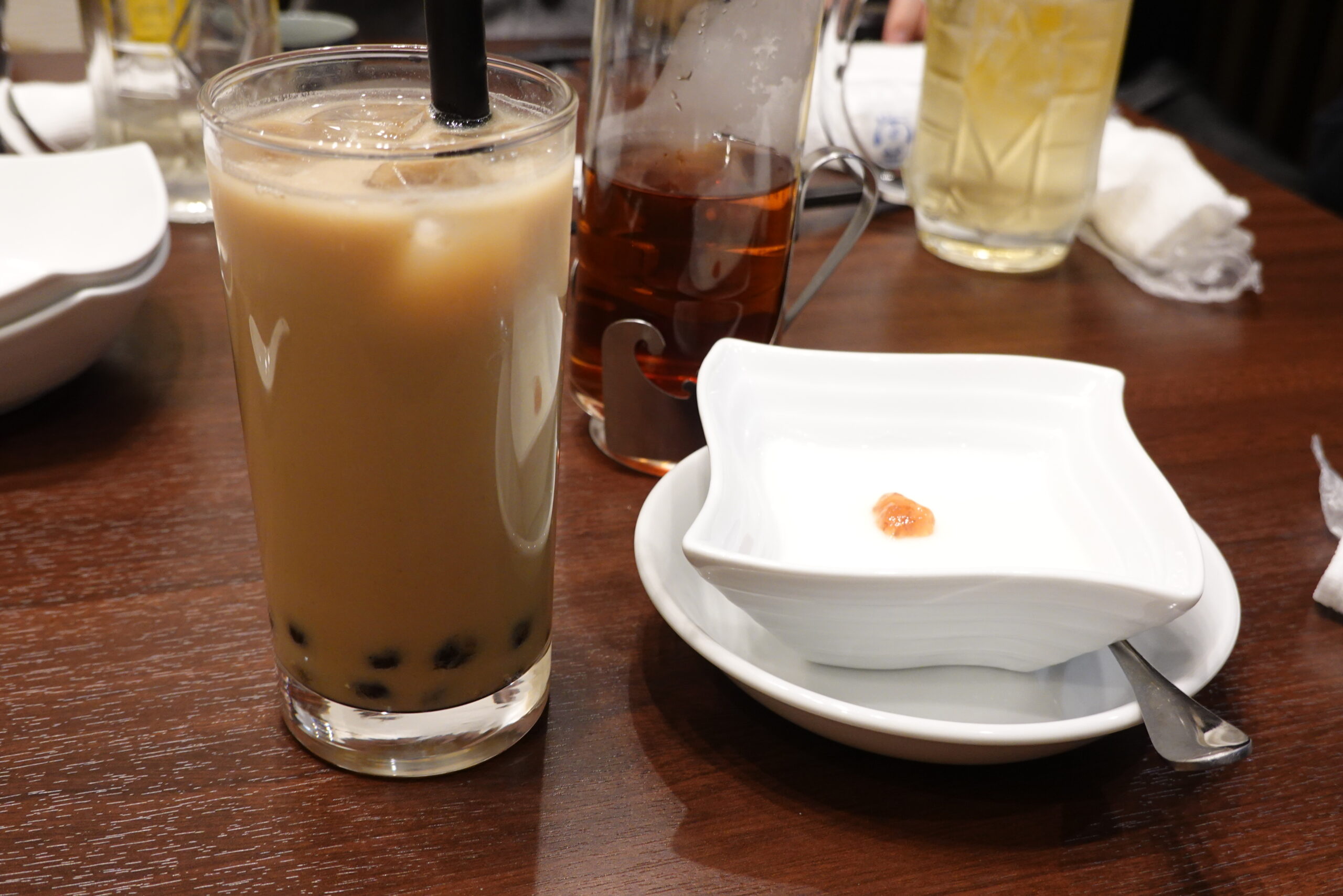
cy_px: 448
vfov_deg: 32.6
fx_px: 1530
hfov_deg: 47.4
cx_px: 672
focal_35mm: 41
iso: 800
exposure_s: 1/40
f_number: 4
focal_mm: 15.28
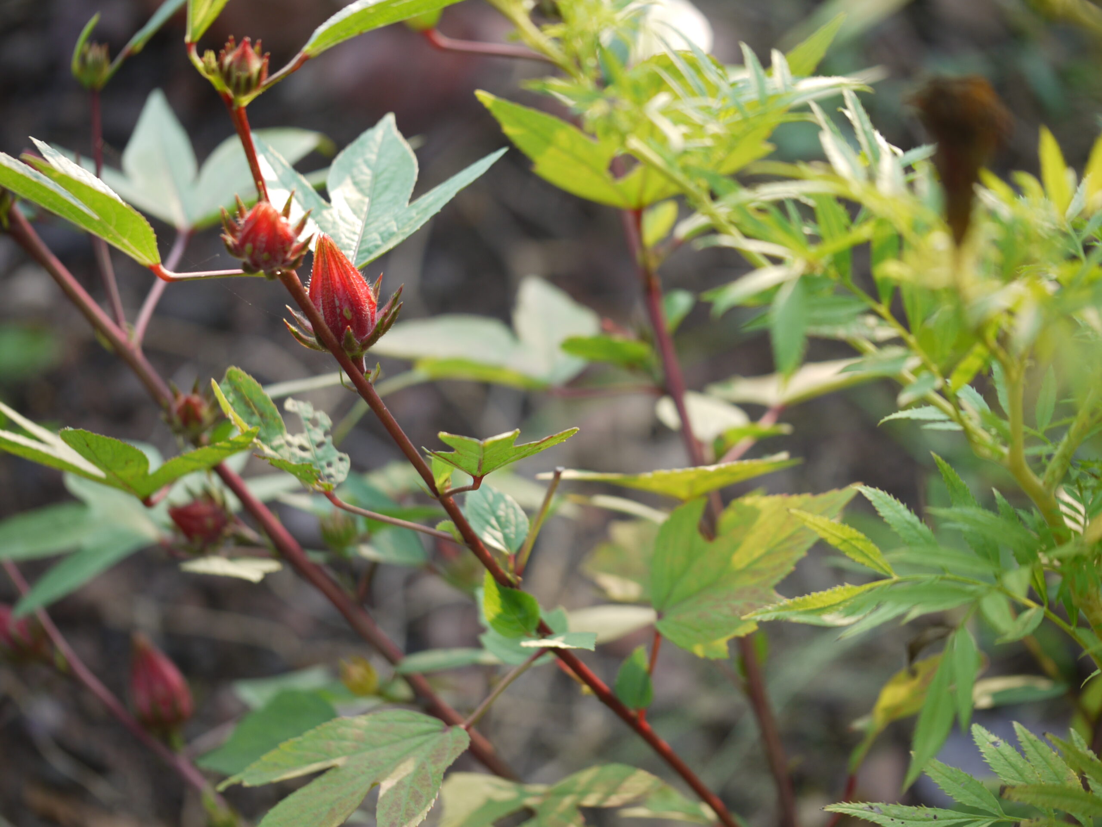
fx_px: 2865
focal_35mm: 90
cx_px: 551
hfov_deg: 21.8
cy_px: 414
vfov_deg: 16.4
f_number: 2.8
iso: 100
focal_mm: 45
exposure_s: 1/125
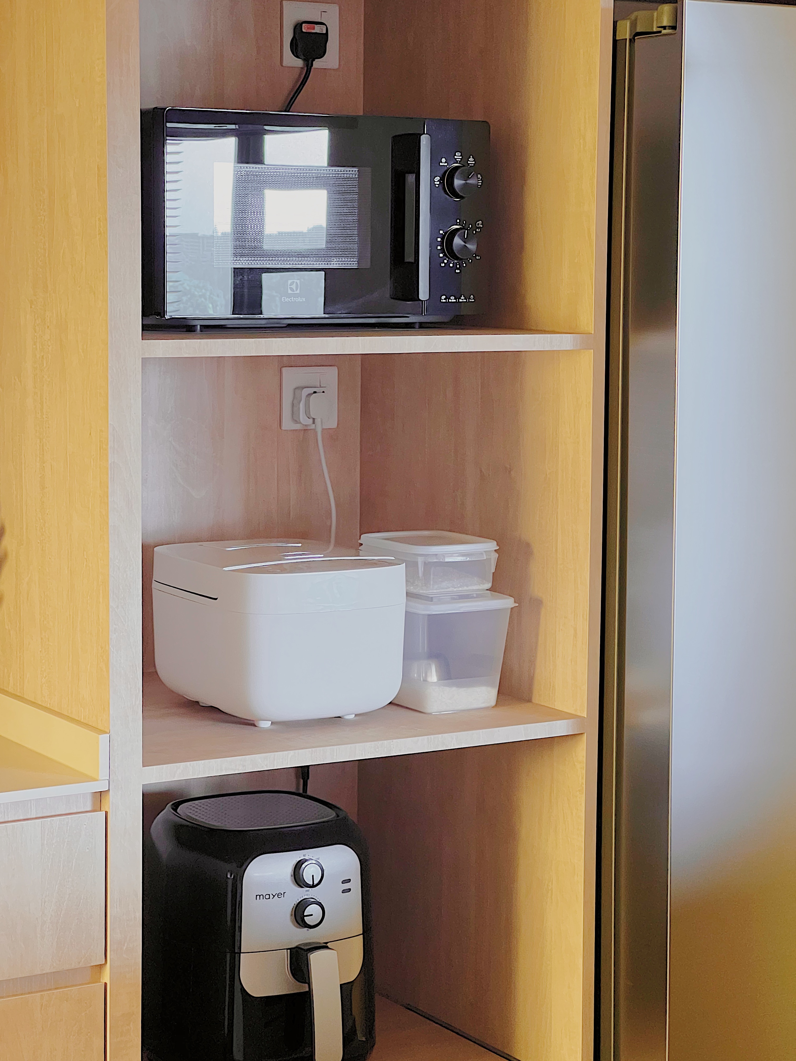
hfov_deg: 19.1
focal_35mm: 77
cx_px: 398
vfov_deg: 25.3
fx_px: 2361
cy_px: 530
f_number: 2.8
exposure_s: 1/60
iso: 500
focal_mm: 9
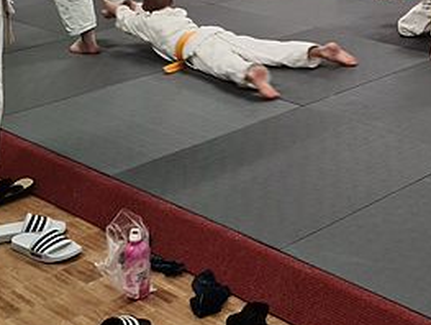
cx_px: 424
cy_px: -132
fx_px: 1022
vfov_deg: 16.7
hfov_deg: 22.9
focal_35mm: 82
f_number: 2
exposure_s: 1/50
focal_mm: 5.9
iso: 80
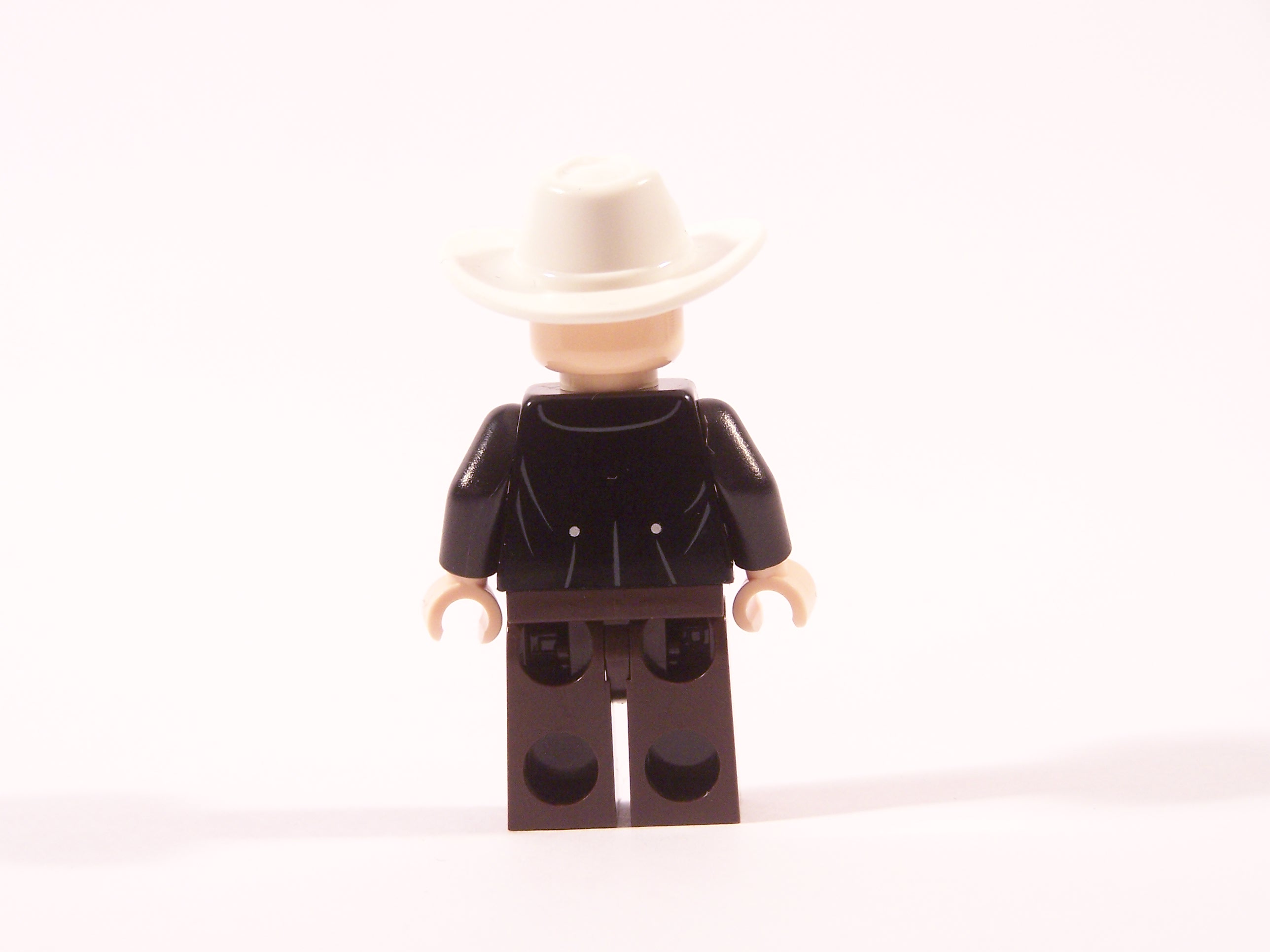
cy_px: 476
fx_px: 4293
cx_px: 635
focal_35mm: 117
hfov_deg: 16.8
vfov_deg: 12.7
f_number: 3.6
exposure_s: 1/20
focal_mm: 19.4
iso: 200
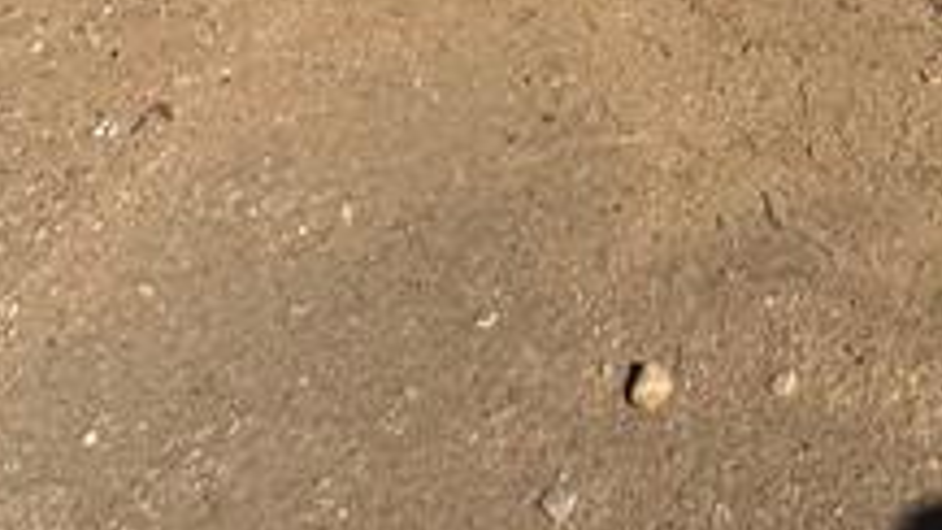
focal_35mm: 72
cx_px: 855
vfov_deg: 10.8
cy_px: -1095
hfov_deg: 28.2
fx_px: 1798
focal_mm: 2.22
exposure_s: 1/2874
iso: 50
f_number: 2.2
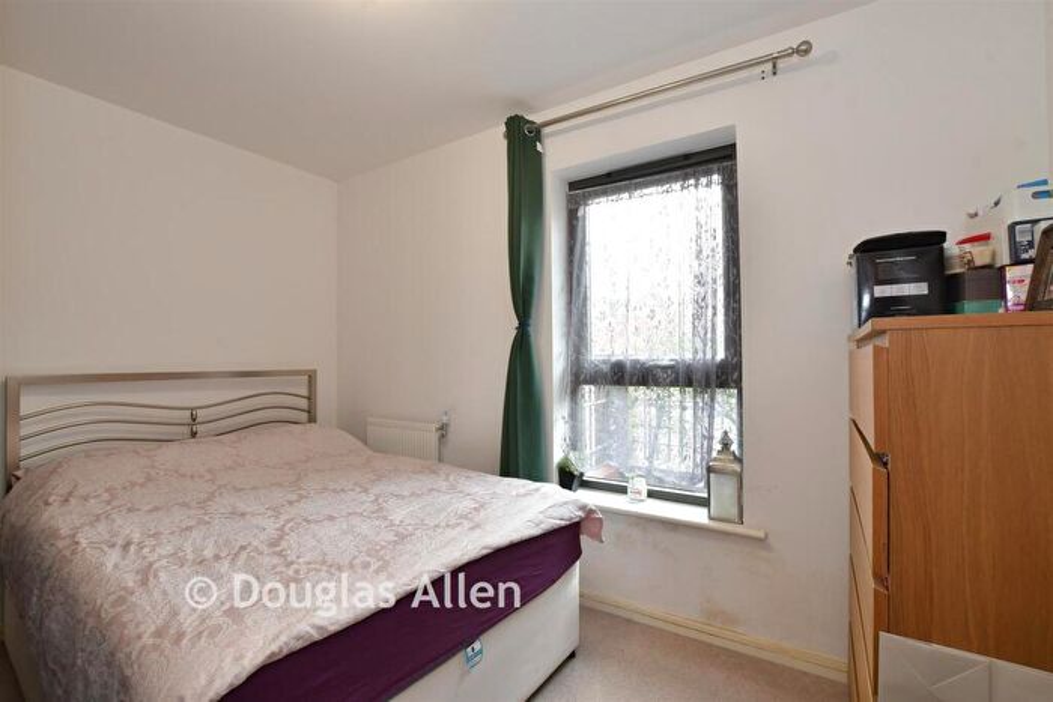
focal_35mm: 15
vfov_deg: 77.4
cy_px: 351
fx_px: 439
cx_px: 526
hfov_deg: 100.4
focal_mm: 10
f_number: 8
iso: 200
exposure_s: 1/8
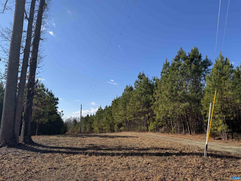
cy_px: 90
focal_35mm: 24
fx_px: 167
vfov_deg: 56.8
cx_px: 120
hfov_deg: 71.6
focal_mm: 6.76
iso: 80
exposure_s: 1/4608
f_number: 1.78
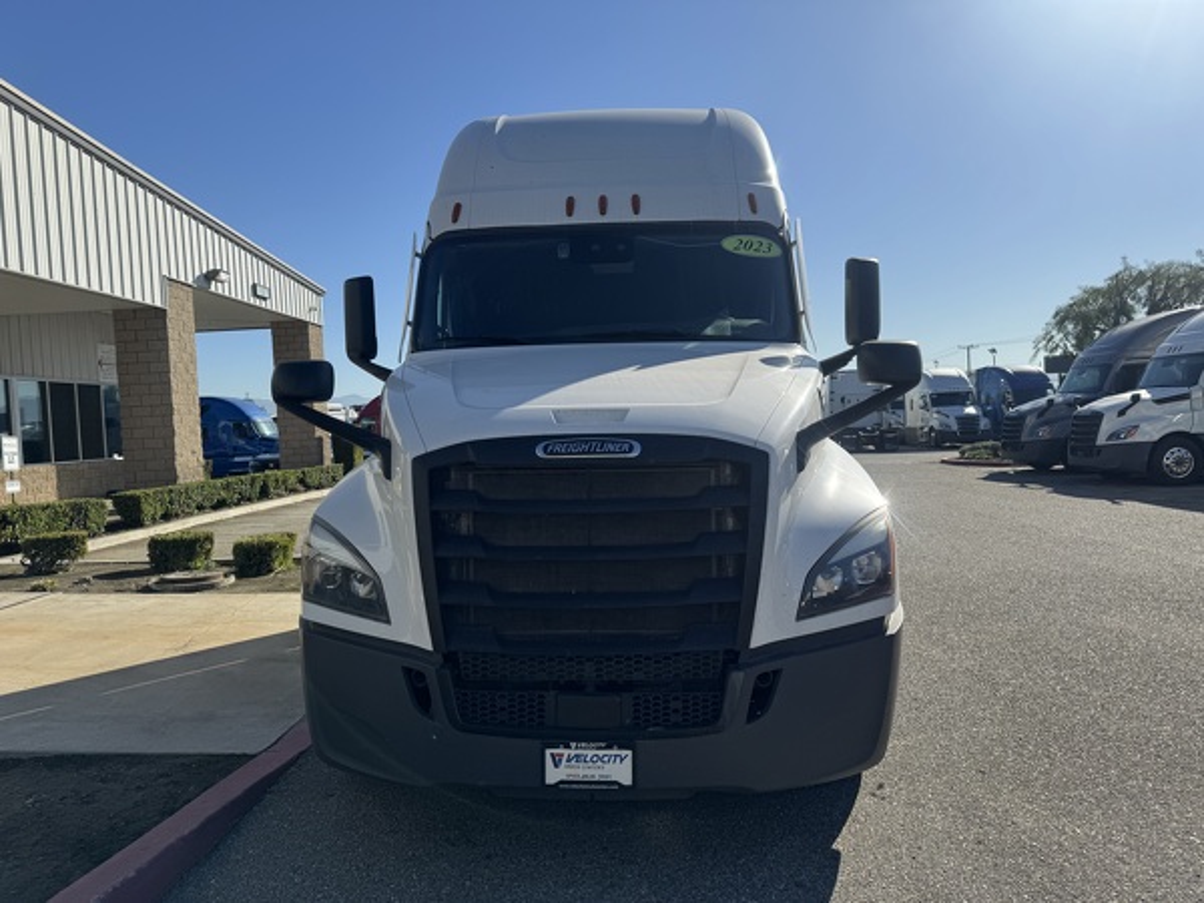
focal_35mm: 24
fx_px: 835
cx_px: 602
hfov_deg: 71.6
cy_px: 452
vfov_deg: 56.8
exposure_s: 1/5348
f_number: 1.78
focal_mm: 6.76
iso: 80
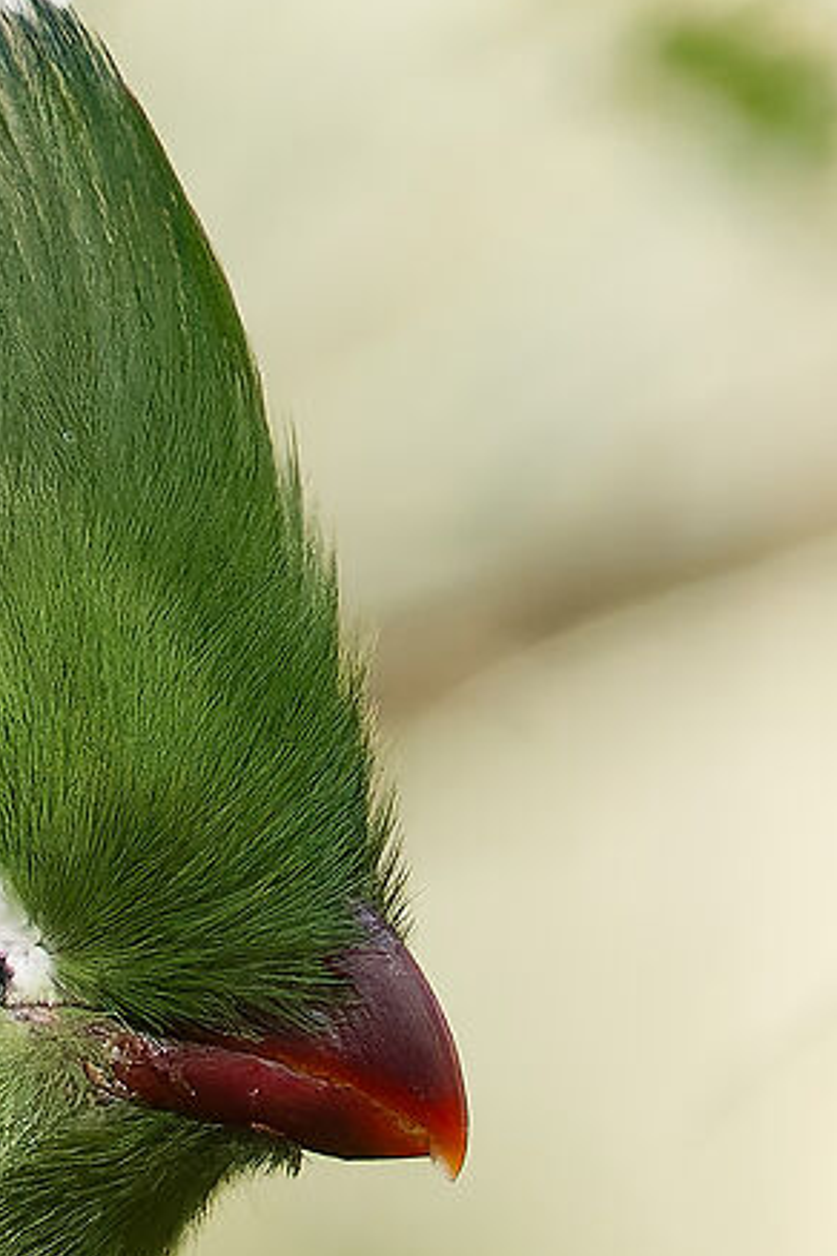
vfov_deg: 0.9
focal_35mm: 2303
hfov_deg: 0.6
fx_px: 80311
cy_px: 3151
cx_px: -1106
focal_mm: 420
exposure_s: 1/640
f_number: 5.6
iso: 9000
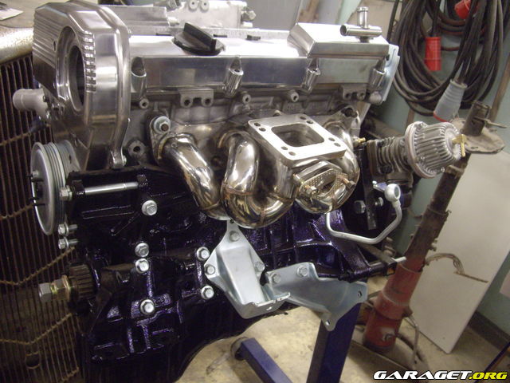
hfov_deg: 49.0
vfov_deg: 37.7
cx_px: 255
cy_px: 192
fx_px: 560
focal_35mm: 38
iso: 400
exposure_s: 1/40
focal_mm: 7.9
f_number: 2.8
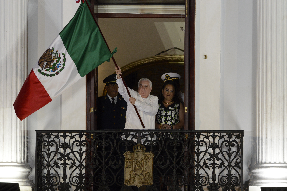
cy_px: 96
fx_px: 3584
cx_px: 144
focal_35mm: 450
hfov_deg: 4.6
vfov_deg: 3.0
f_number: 4.5
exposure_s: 1/250
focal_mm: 300
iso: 800
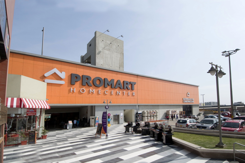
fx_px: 122
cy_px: 82
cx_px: 122
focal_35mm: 18
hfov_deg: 90.1
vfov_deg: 67.2
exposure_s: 1/125
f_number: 14
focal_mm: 12
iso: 200
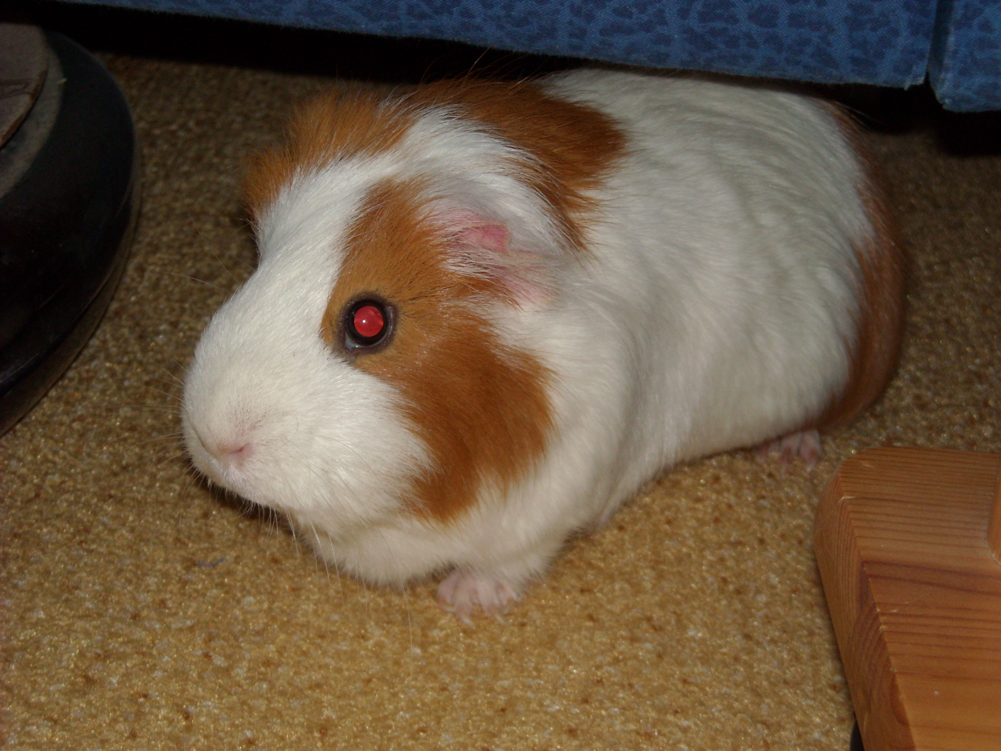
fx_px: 2429
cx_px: 500
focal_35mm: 84
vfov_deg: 17.6
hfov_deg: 23.3
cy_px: 376
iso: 200
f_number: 4.1
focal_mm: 13.73
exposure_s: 1/60
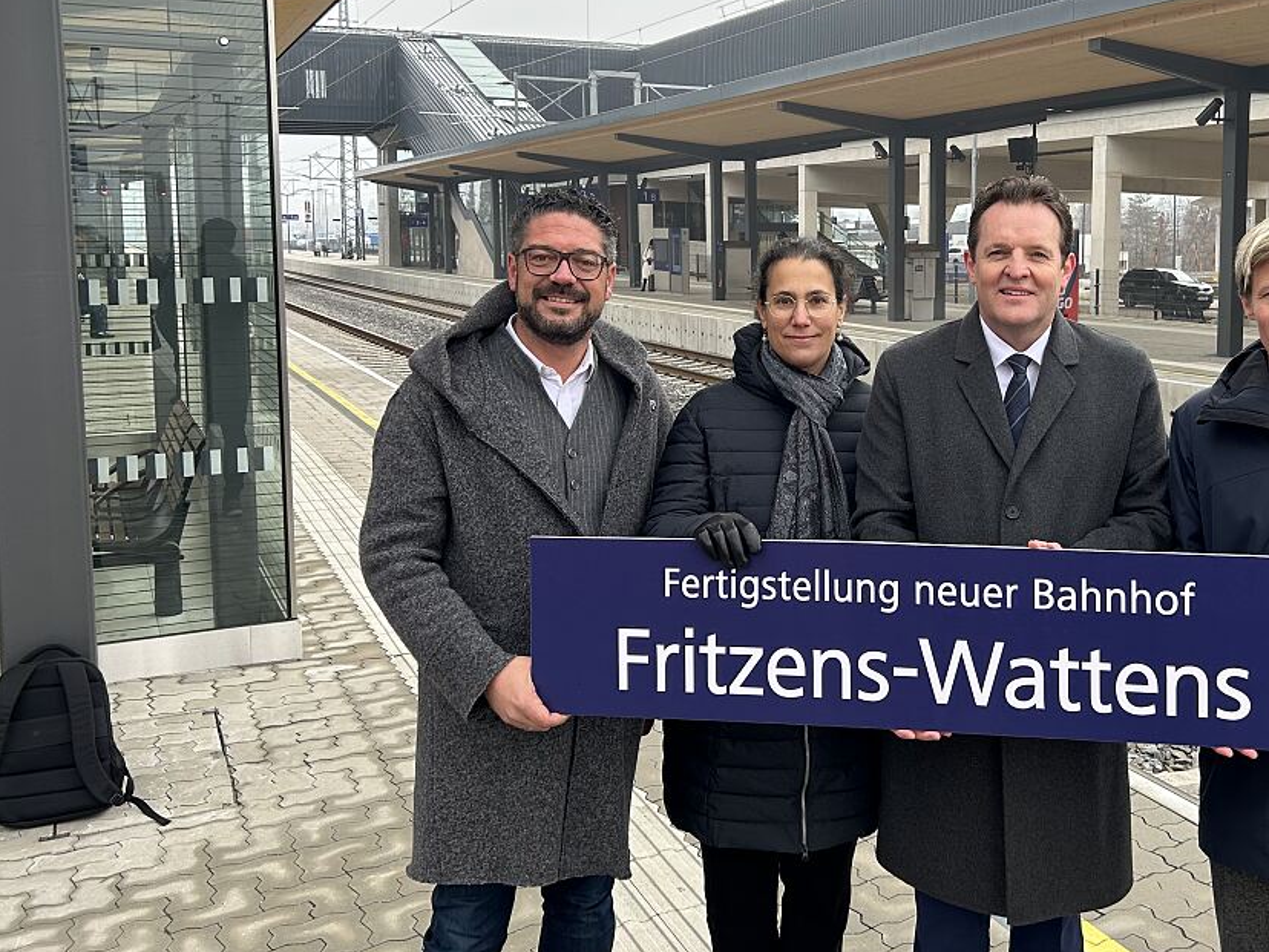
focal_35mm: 38
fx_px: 1393
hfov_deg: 47.9
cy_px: 359
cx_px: 875
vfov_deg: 37.5
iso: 50
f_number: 1.5
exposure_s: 1/431
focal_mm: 5.7
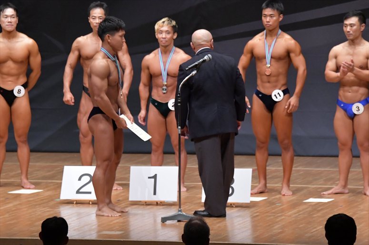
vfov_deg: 5.1
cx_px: 184
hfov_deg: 7.6
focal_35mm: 270
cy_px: 122
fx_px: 2766
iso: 6400
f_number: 5.6
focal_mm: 180
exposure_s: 1/400
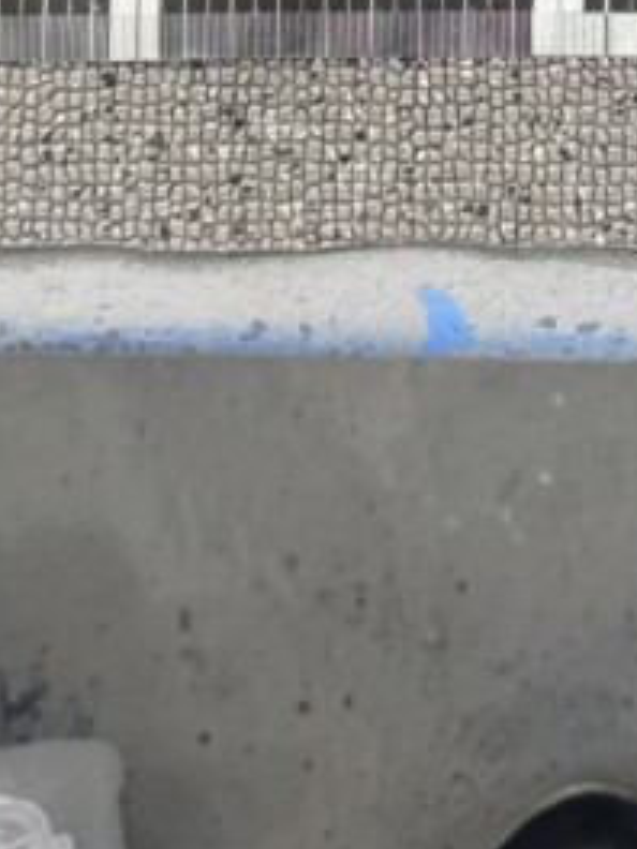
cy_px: -367
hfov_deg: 15.9
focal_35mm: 91
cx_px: 656
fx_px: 2233
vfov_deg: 19.2
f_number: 1.78
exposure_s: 1/121
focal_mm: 6.76
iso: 64
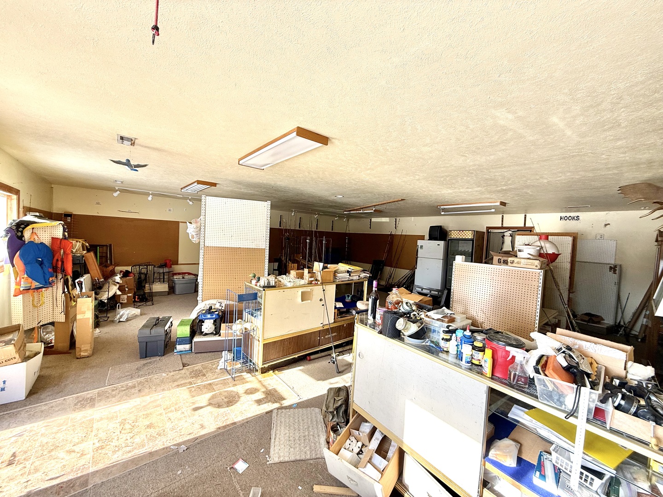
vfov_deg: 85.7
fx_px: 268
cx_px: 332
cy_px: 248
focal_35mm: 14
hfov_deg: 102.1
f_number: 2.2
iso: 64
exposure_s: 1/99
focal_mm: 2.22
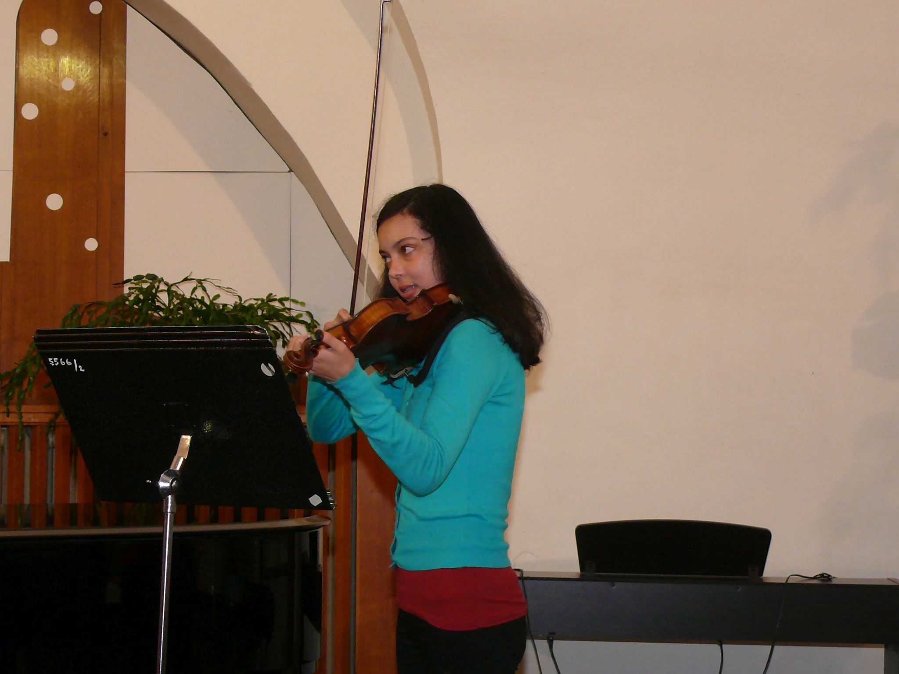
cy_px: 337
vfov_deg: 18.4
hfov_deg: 24.4
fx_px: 2078
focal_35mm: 80
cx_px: 450
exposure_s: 1/30
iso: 200
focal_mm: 11.7
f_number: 3.2
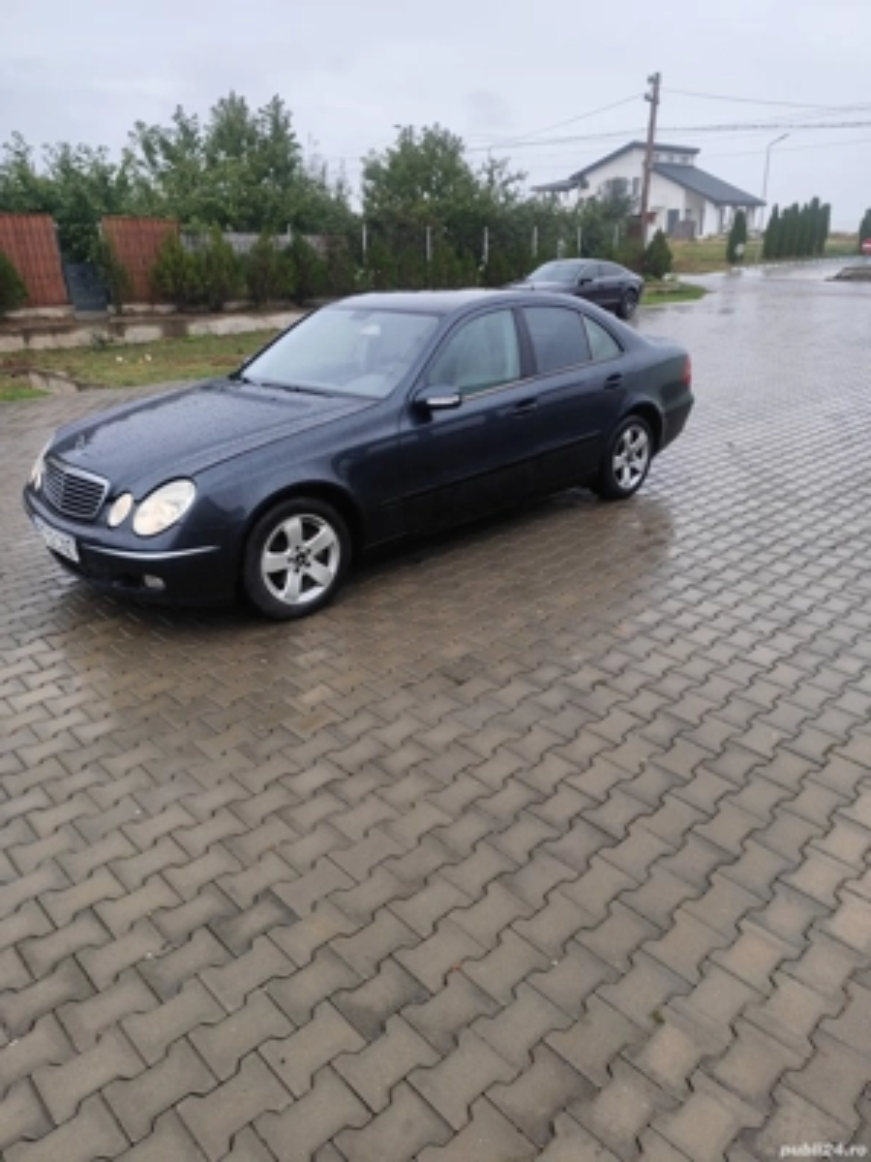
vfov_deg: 73.9
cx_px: 436
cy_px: 581
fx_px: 772
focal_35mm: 23
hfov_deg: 58.9
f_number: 1.65
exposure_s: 1/100
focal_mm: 6.19
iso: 50
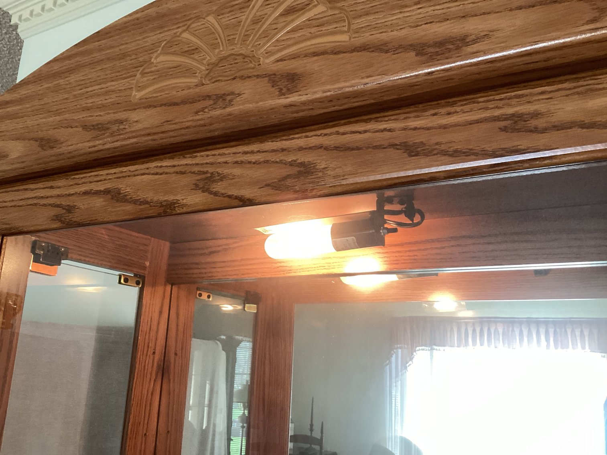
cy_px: 228
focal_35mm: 31
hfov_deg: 58.3
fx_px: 544
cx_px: 304
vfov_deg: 45.4
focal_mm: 3.3
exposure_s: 1/60
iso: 160
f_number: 2.4
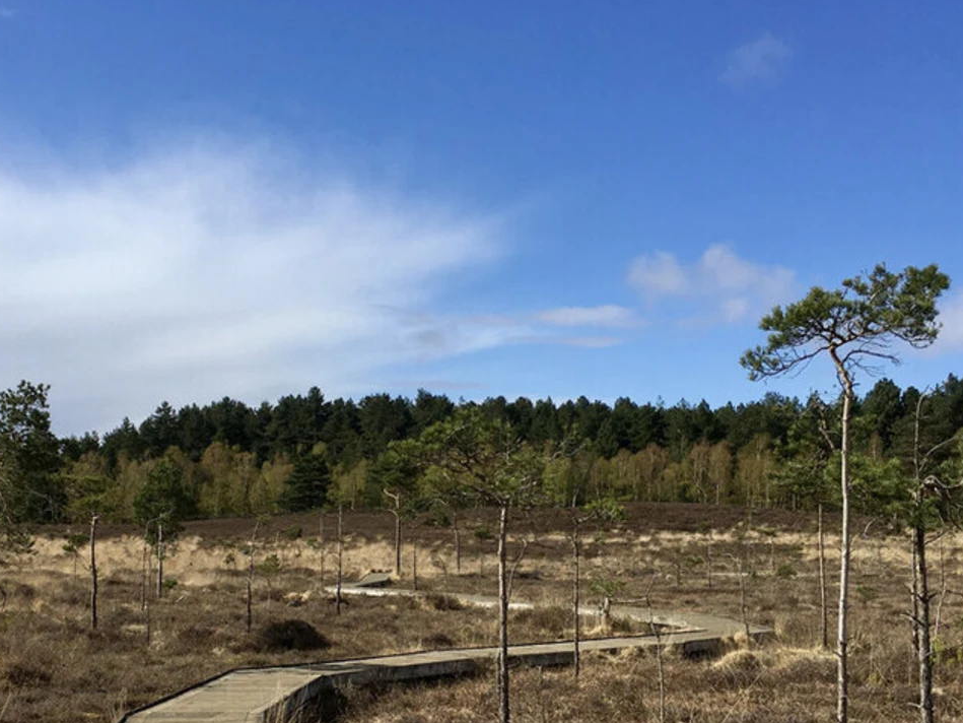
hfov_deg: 42.8
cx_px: 393
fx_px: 1224
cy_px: 505
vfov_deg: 32.5
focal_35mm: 44
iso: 25
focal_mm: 4.15
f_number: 2.2
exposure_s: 1/2481
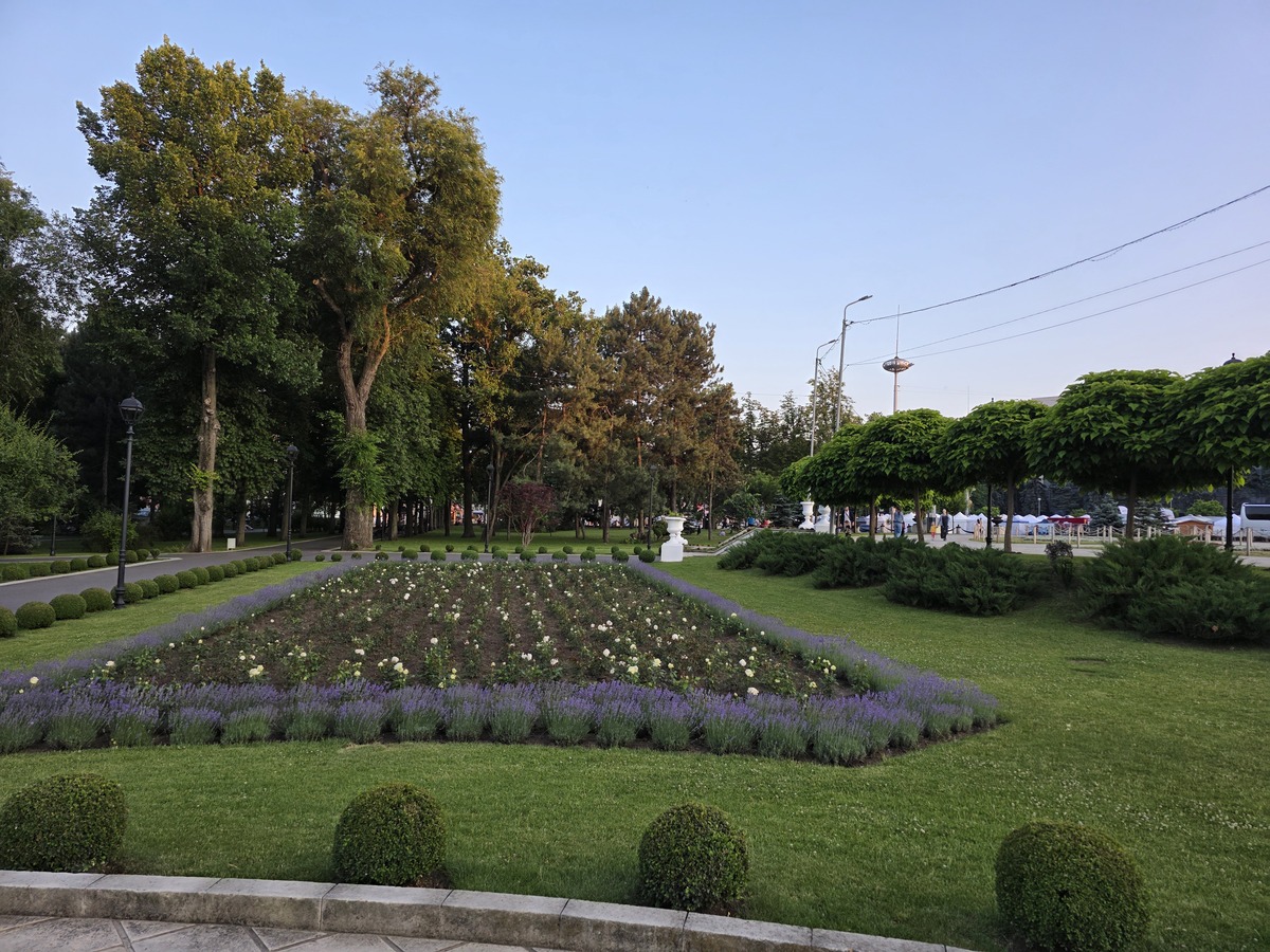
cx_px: 635
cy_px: 476
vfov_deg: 58.9
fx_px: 844
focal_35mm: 23
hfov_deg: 73.9
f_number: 1.7
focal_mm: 6.3
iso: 32
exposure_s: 1/180
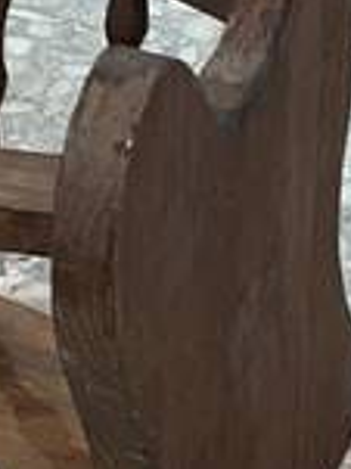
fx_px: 2383
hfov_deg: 8.2
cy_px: -534
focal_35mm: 176
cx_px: -180
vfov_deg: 10.2
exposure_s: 1/31
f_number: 1.6
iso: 32
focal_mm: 5.1
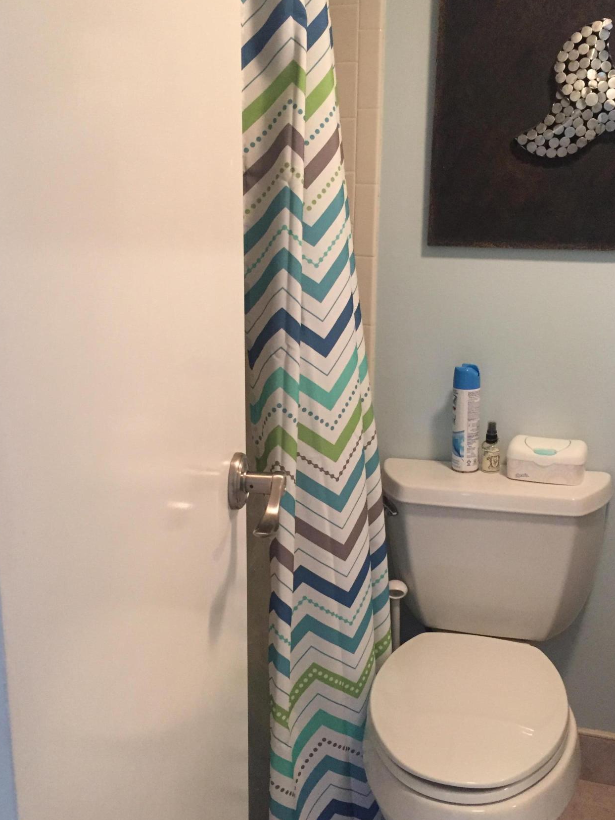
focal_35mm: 35
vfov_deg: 52.6
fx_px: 829
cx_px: 301
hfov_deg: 40.7
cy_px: 411
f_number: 2.2
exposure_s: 1/30
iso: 250
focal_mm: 4.15
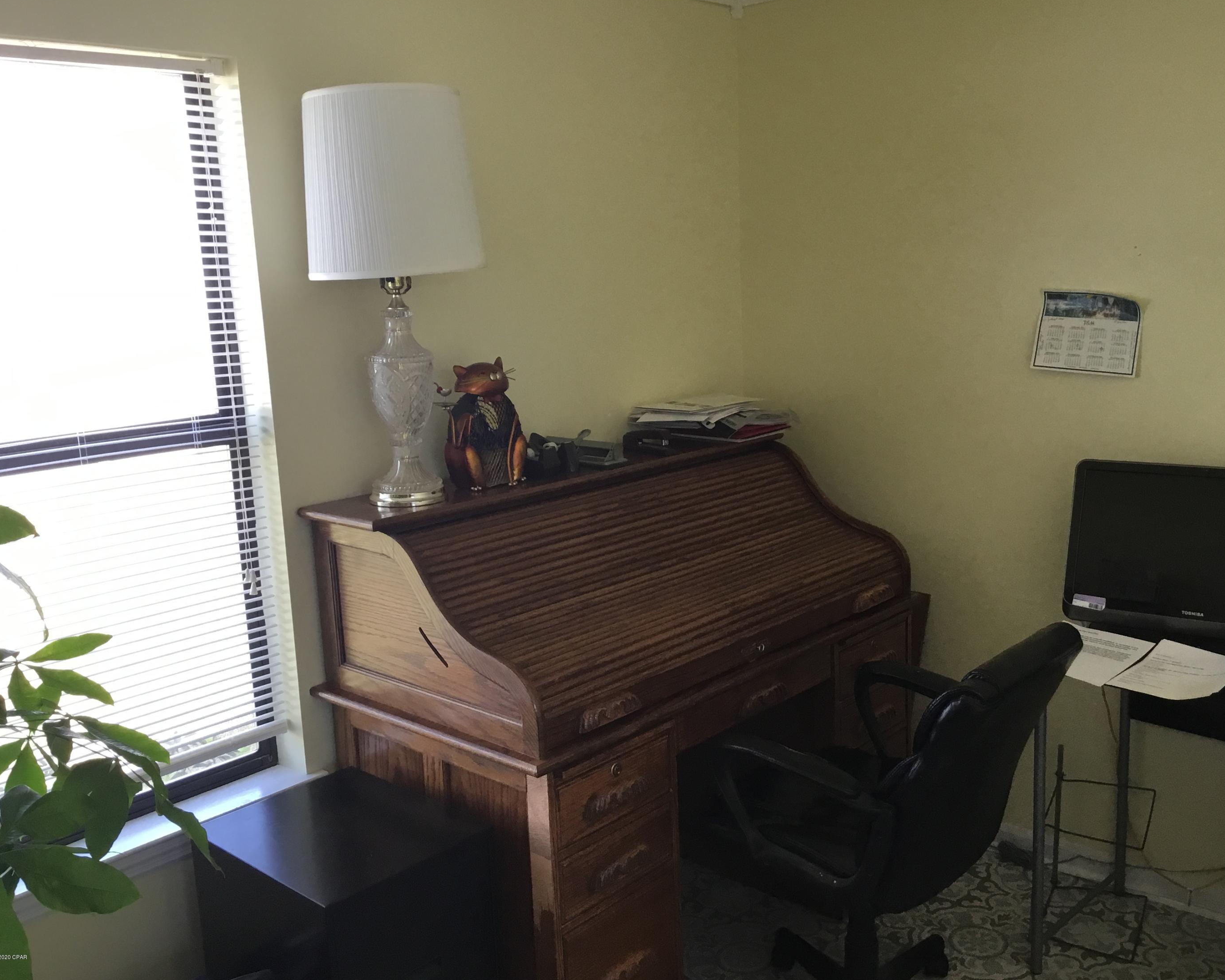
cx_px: 659
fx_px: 1196
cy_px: 488
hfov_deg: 54.2
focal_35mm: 33
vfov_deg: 44.5
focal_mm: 3.3
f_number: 2.4
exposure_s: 1/40
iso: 32
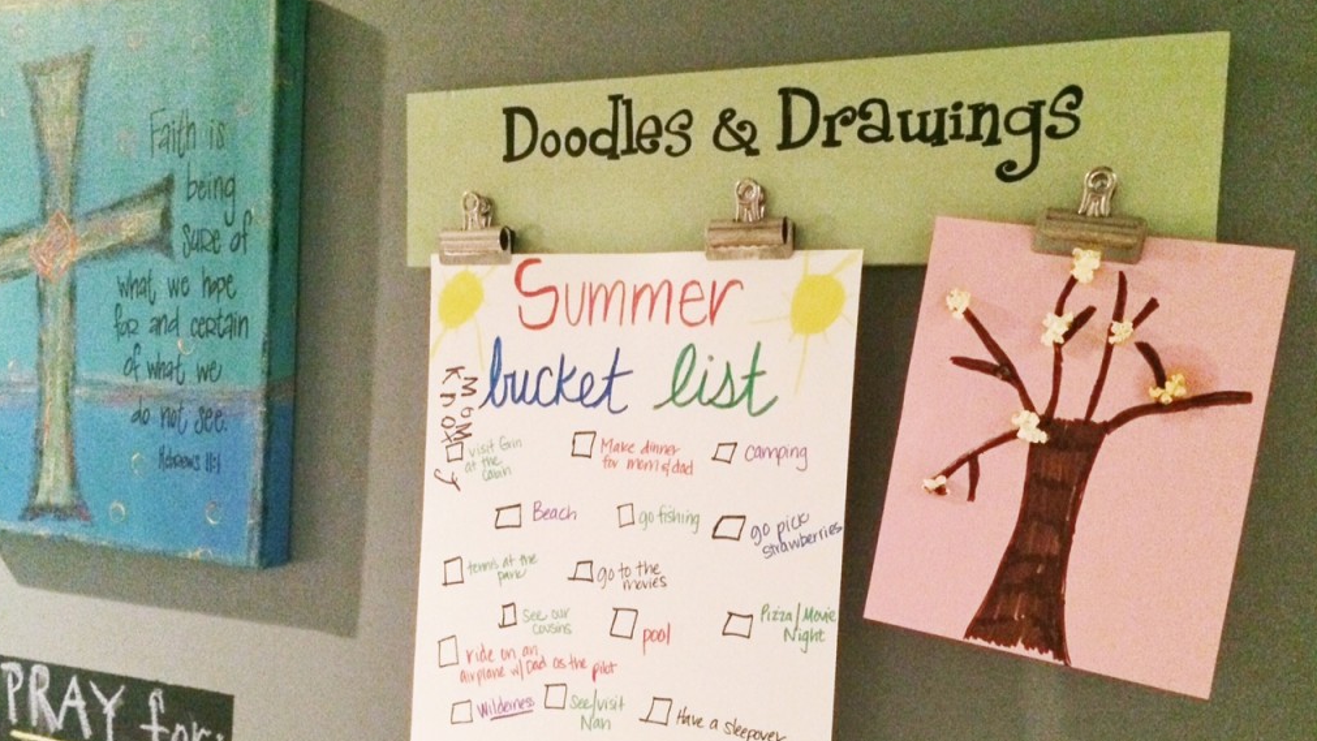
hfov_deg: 61.0
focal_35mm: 32
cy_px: 479
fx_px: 1118
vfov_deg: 36.4
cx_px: 654
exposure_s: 1/15
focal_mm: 4.15
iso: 500
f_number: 2.2
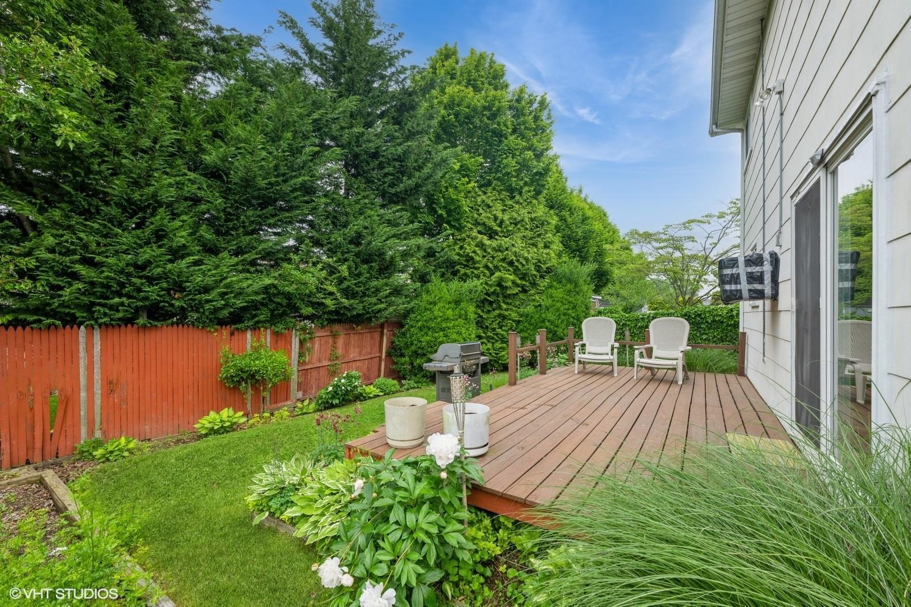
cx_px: 456
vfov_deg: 81.2
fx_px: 354
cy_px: 304
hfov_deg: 104.3
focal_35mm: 14
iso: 400
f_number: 11
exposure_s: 1/100
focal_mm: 14
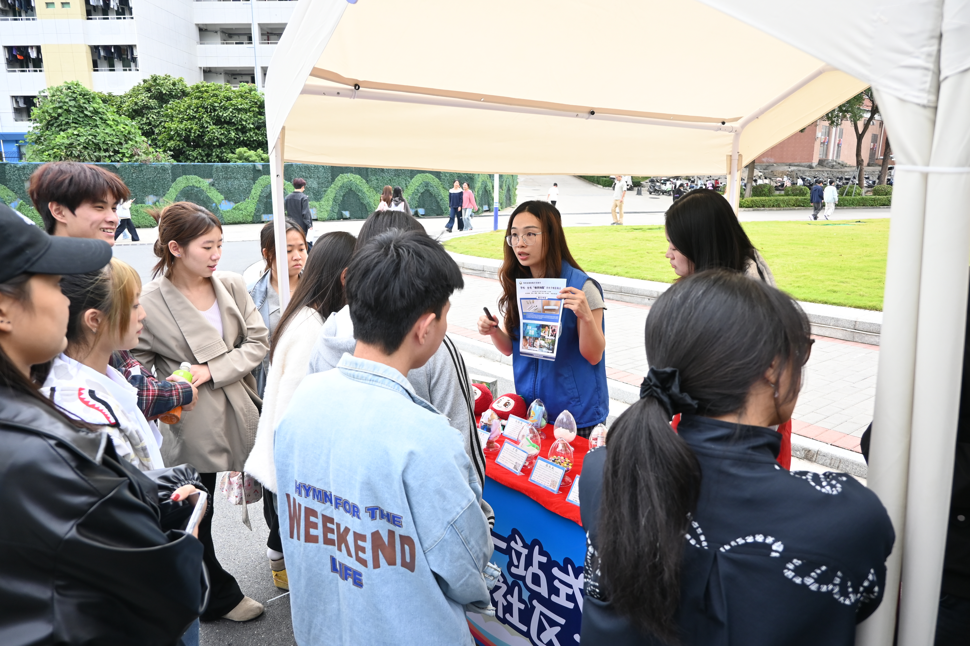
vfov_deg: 53.1
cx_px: 485
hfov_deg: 73.7
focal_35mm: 24
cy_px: 323
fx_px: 647
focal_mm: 16
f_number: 4
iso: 360
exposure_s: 1/250
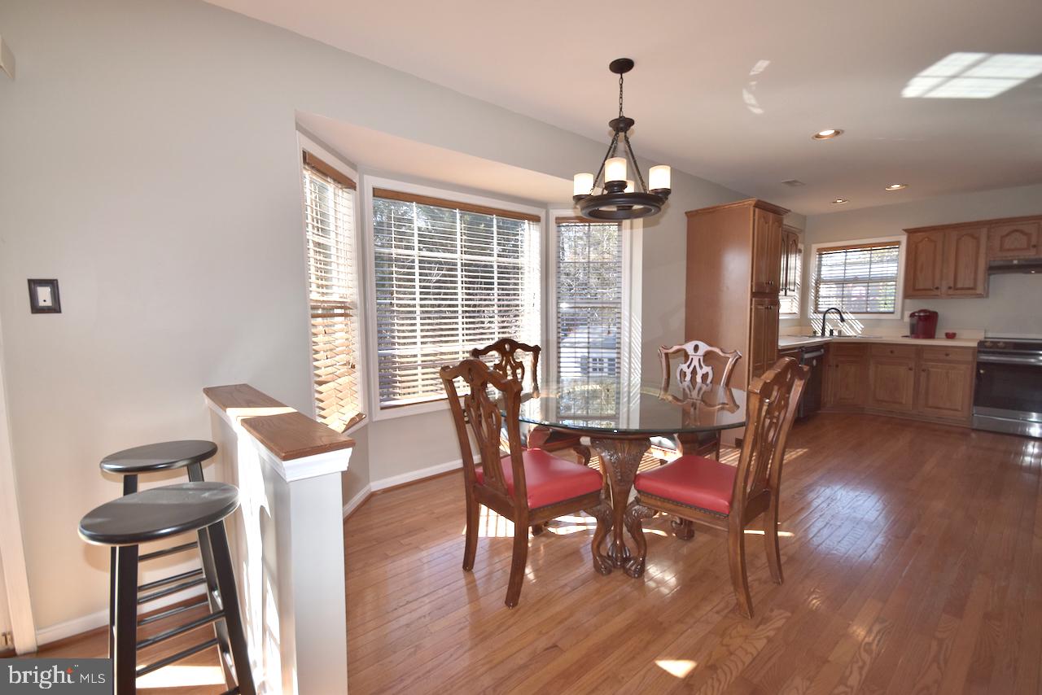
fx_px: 434
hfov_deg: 100.4
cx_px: 521
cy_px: 348
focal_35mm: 15
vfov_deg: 77.4
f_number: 6.3
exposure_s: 1/160
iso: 400
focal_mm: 10
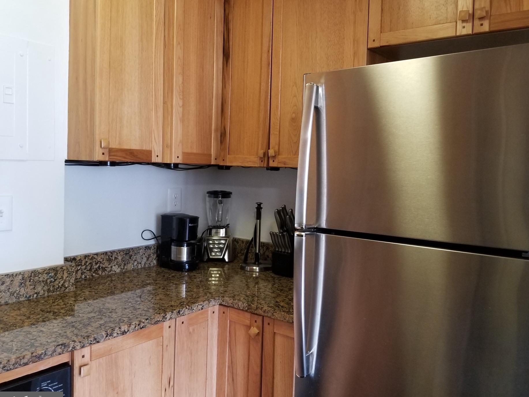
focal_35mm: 29
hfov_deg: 61.6
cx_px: 286
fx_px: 443
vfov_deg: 48.2
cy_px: 194
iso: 200
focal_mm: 4.25
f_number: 1.7
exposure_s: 1/30
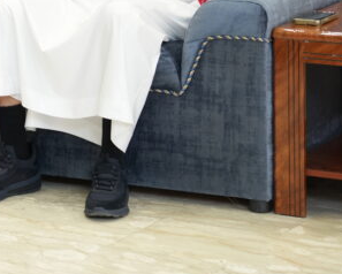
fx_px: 2259
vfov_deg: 6.9
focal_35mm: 223
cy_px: -98
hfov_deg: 8.4
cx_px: -195
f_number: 2.8
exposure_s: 1/80
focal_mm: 69
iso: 1250
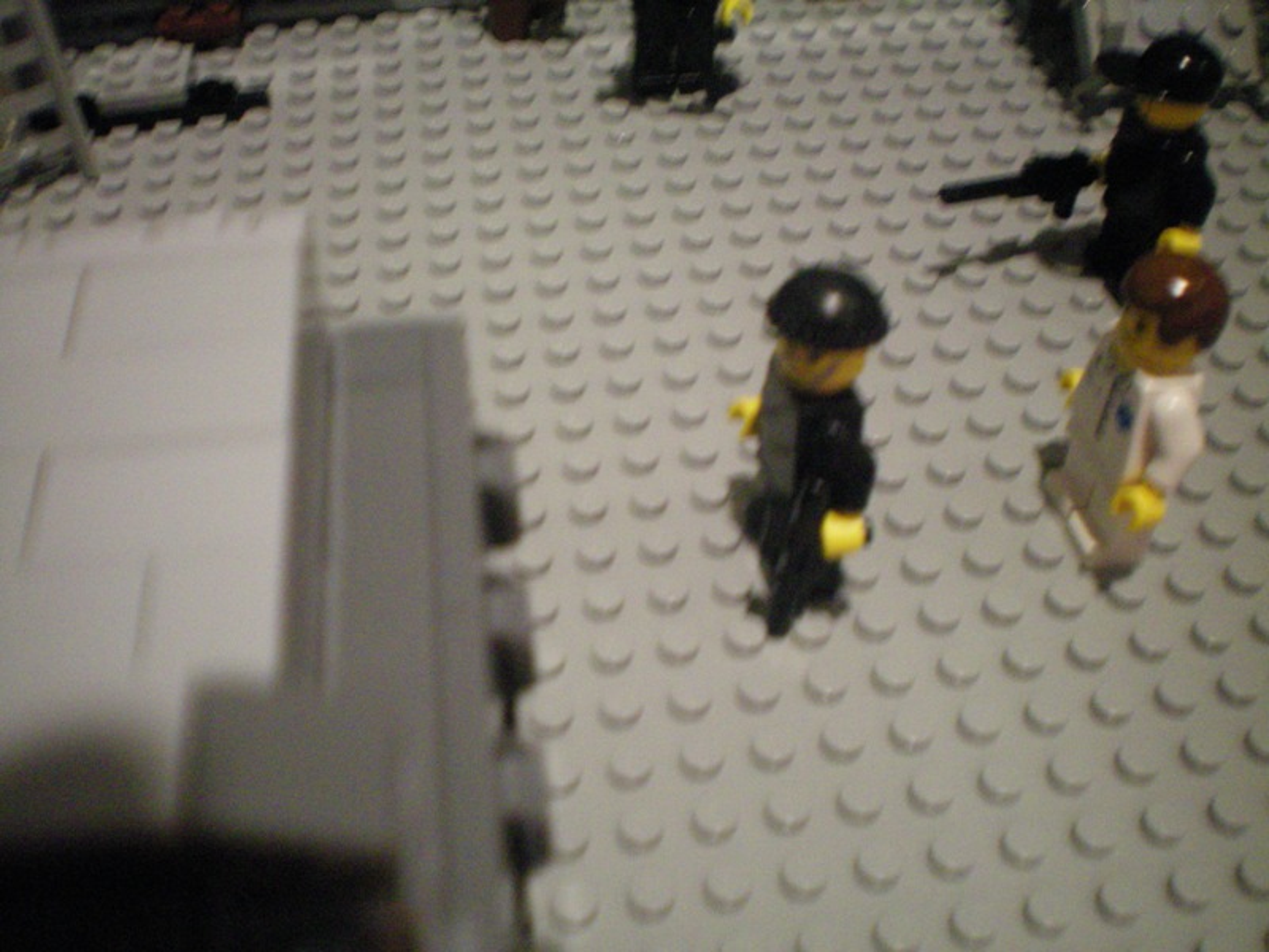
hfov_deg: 49.0
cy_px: 476
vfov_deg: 37.7
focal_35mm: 38
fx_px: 1393
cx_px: 634
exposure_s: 1/20
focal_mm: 6.3
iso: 400
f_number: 3.1
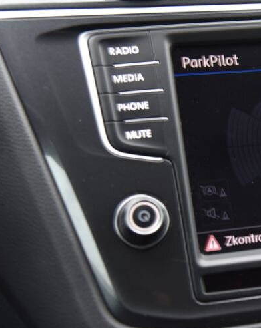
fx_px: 947
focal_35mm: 98
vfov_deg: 19.6
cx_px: 306
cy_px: 139
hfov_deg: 15.2
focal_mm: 50
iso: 500
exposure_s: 1/6
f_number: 4
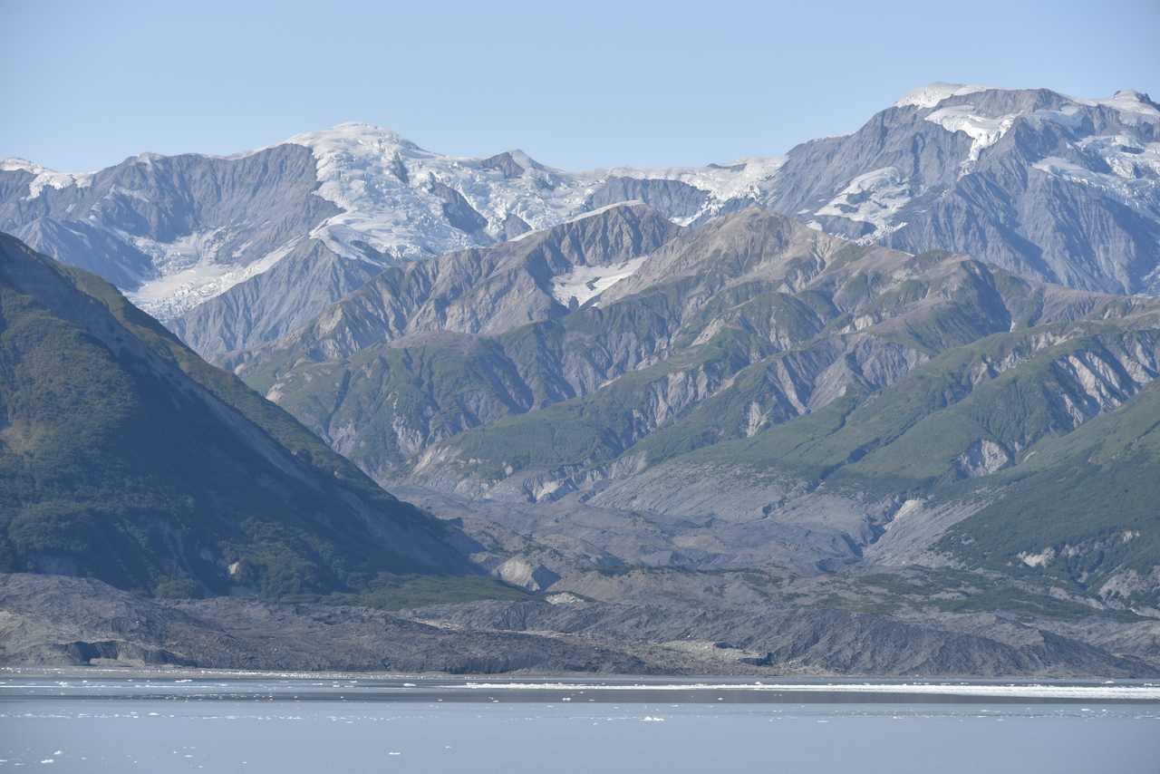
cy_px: 387
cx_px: 580
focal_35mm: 135
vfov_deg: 10.2
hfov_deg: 15.2
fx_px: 4351
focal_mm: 135
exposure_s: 1/320
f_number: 8
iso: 100
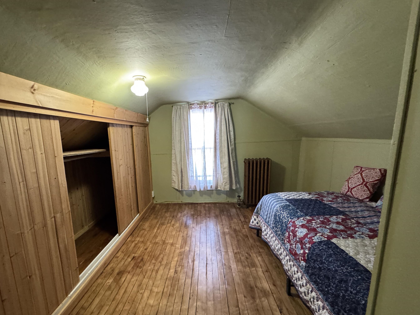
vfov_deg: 77.9
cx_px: 185
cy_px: 172
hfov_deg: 94.1
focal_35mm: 16
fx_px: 194
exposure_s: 1/60
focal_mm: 2.22
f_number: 2.2
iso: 800
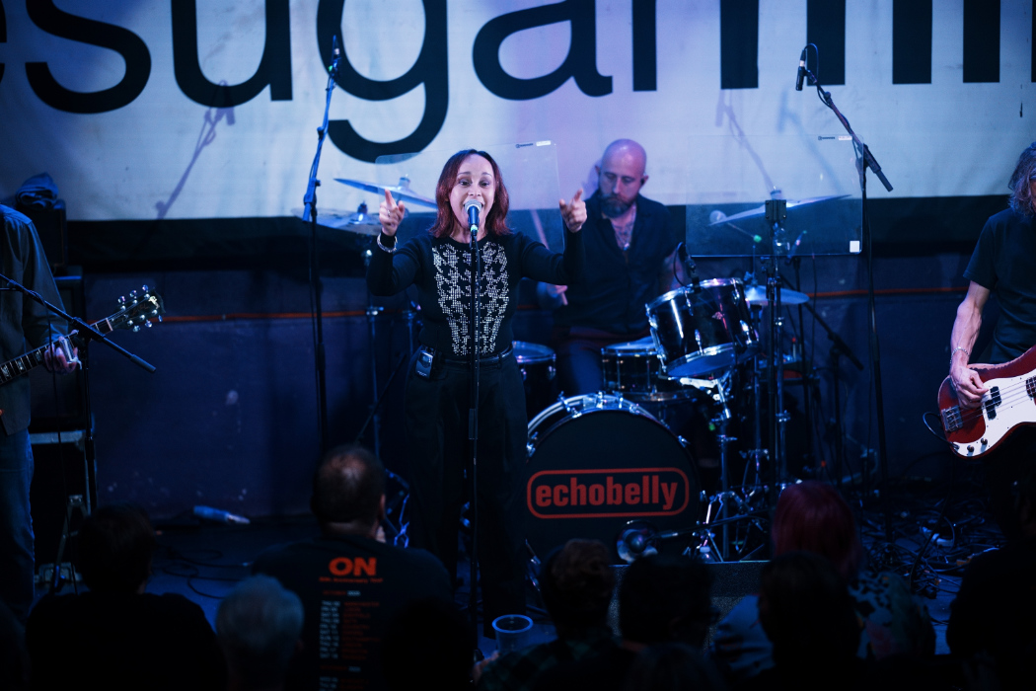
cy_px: 346
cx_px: 518
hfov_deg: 18.2
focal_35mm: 112
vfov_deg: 12.2
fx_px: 3237
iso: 500
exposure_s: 1/60
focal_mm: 75
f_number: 1.2
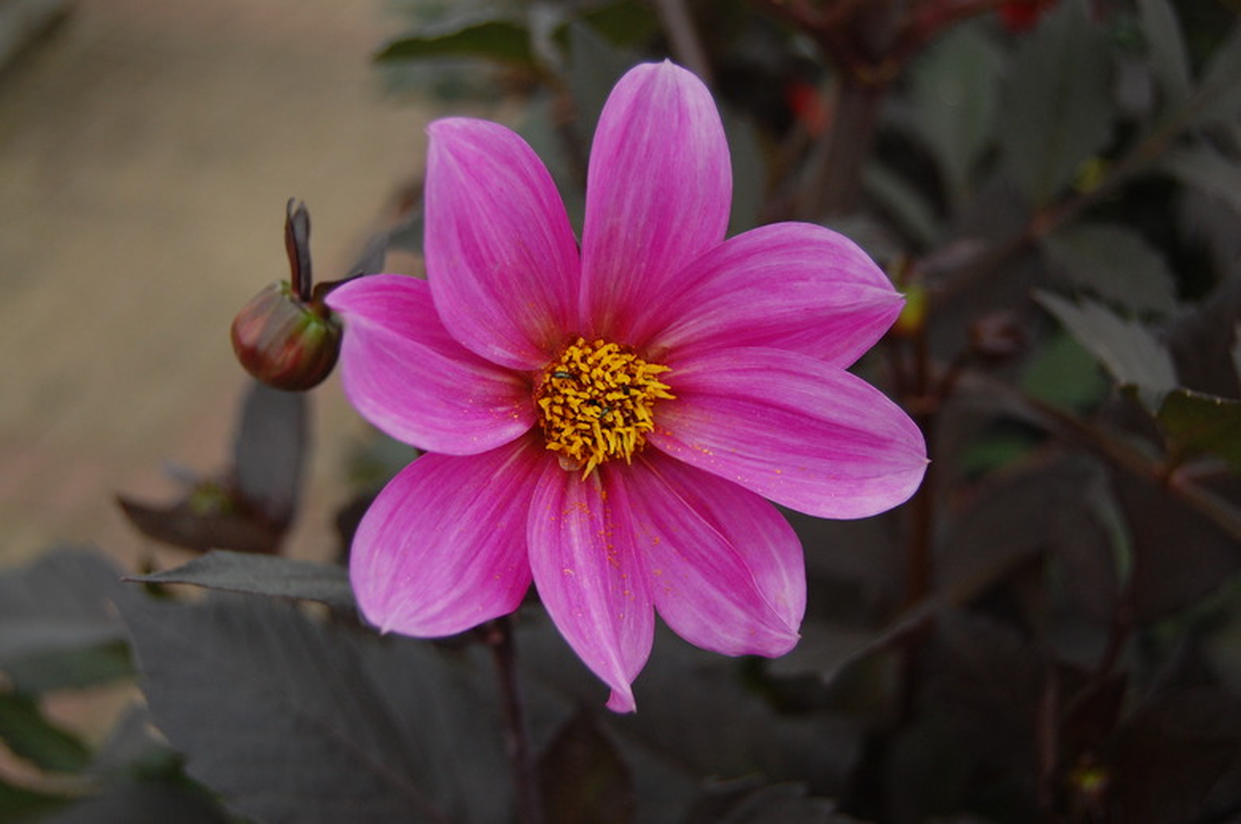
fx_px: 1808
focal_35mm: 52
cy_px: 412
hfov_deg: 37.9
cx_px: 620
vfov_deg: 25.7
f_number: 4.8
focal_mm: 35
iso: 400
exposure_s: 1/640
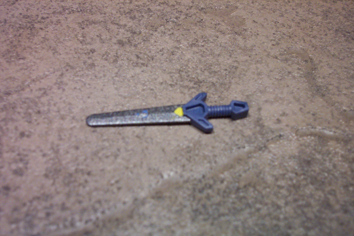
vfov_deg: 37.9
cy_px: 118
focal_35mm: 35
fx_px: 344
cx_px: 177
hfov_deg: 54.4
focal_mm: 7.5
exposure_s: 1/10
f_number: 2.8
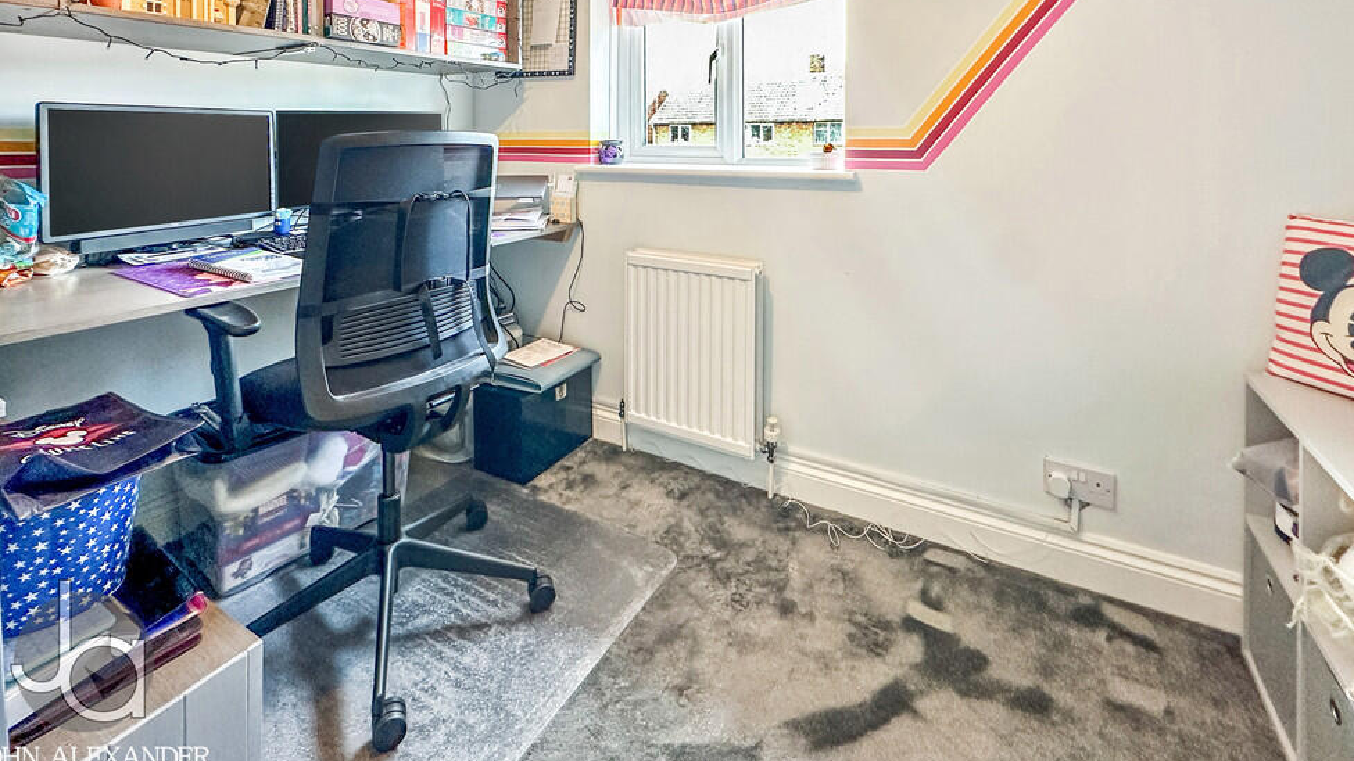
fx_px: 574
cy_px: 258
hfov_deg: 99.4
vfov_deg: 65.4
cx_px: 677
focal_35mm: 16
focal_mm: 2.22
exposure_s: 1/60
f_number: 2.2
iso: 320
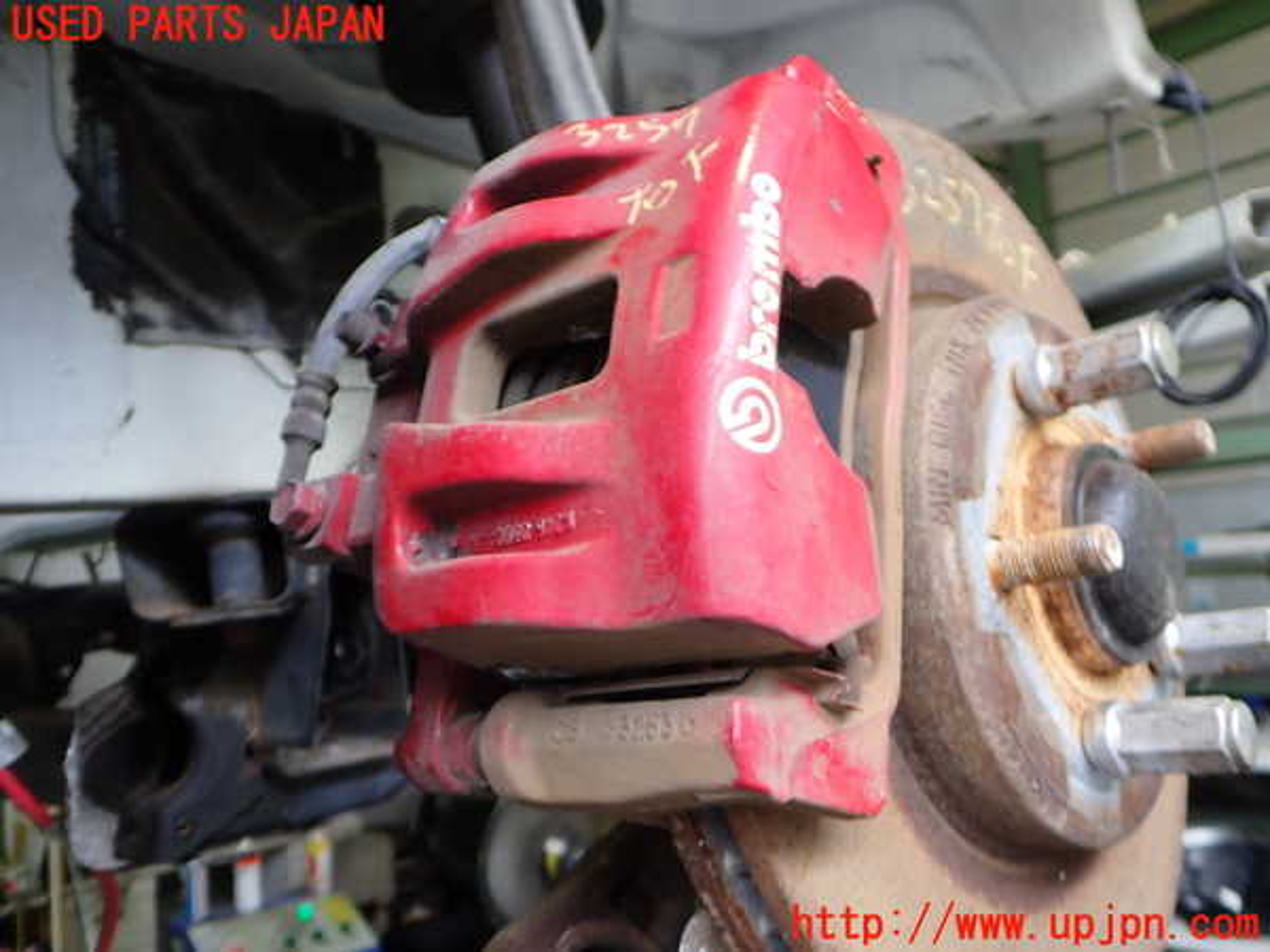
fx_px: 1101
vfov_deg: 46.8
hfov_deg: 60.0
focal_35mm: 30
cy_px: 476
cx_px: 635
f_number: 2.3
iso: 200
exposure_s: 1/40
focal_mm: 5.4
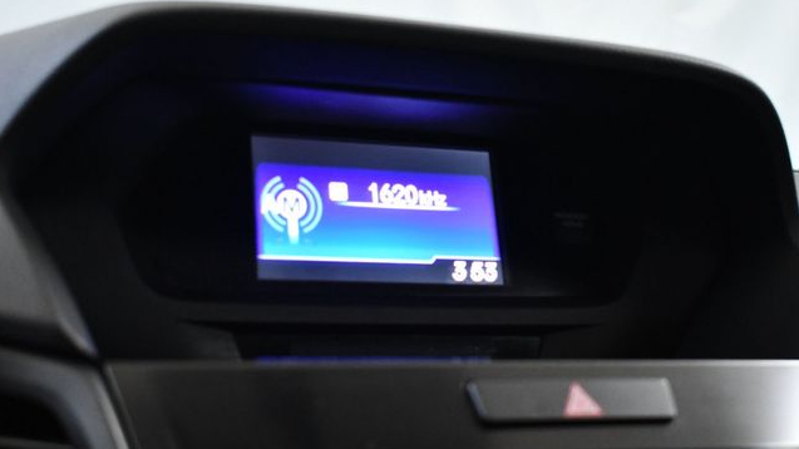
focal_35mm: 59
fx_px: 1250
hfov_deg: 35.5
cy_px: 243
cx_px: 399
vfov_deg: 20.4
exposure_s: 1/125
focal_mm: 28
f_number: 4.2
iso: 2800
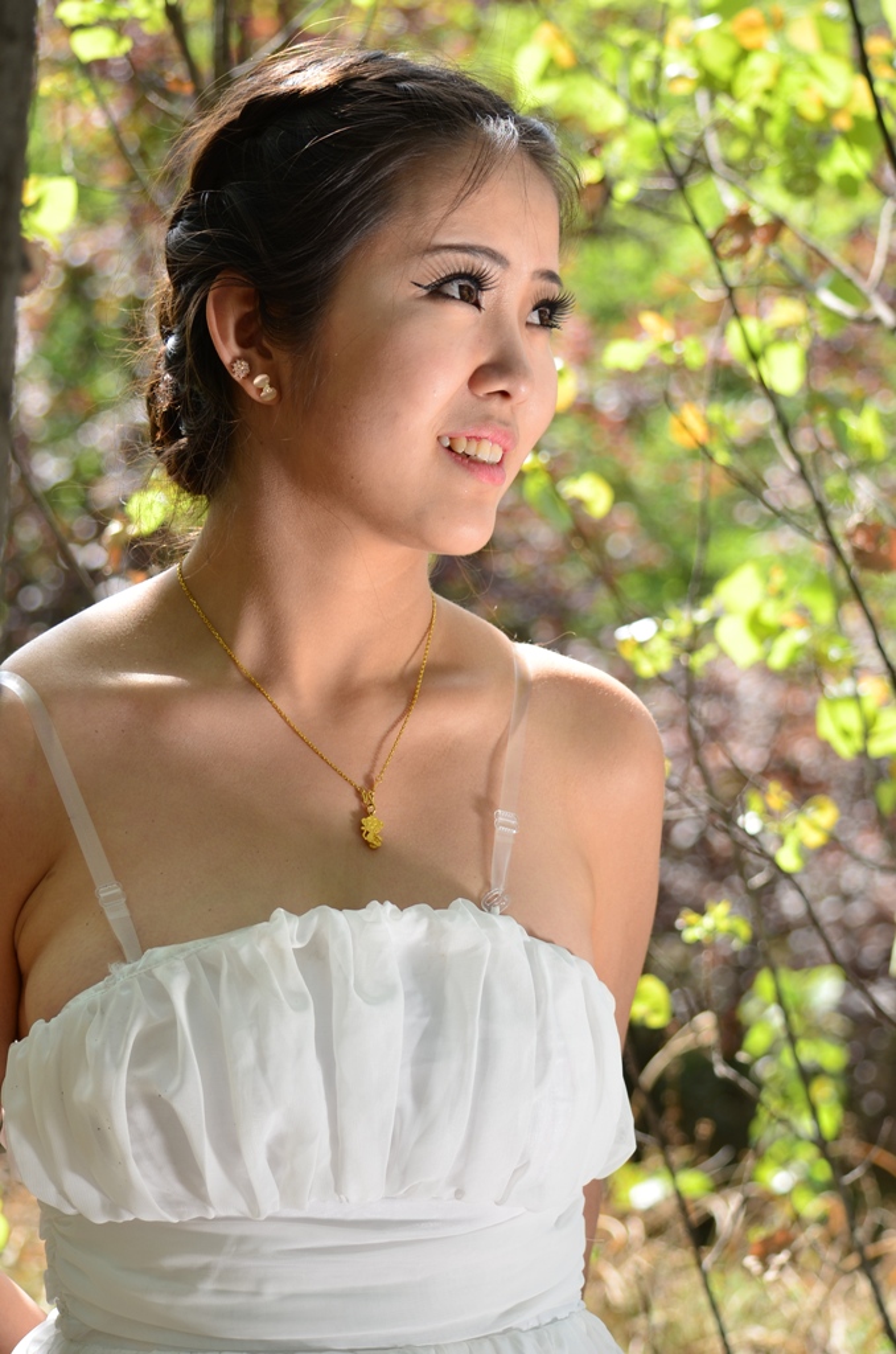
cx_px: 448
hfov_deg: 14.6
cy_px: 677
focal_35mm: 93
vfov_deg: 22.0
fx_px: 3488
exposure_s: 1/160
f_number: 4.5
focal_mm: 62
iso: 100
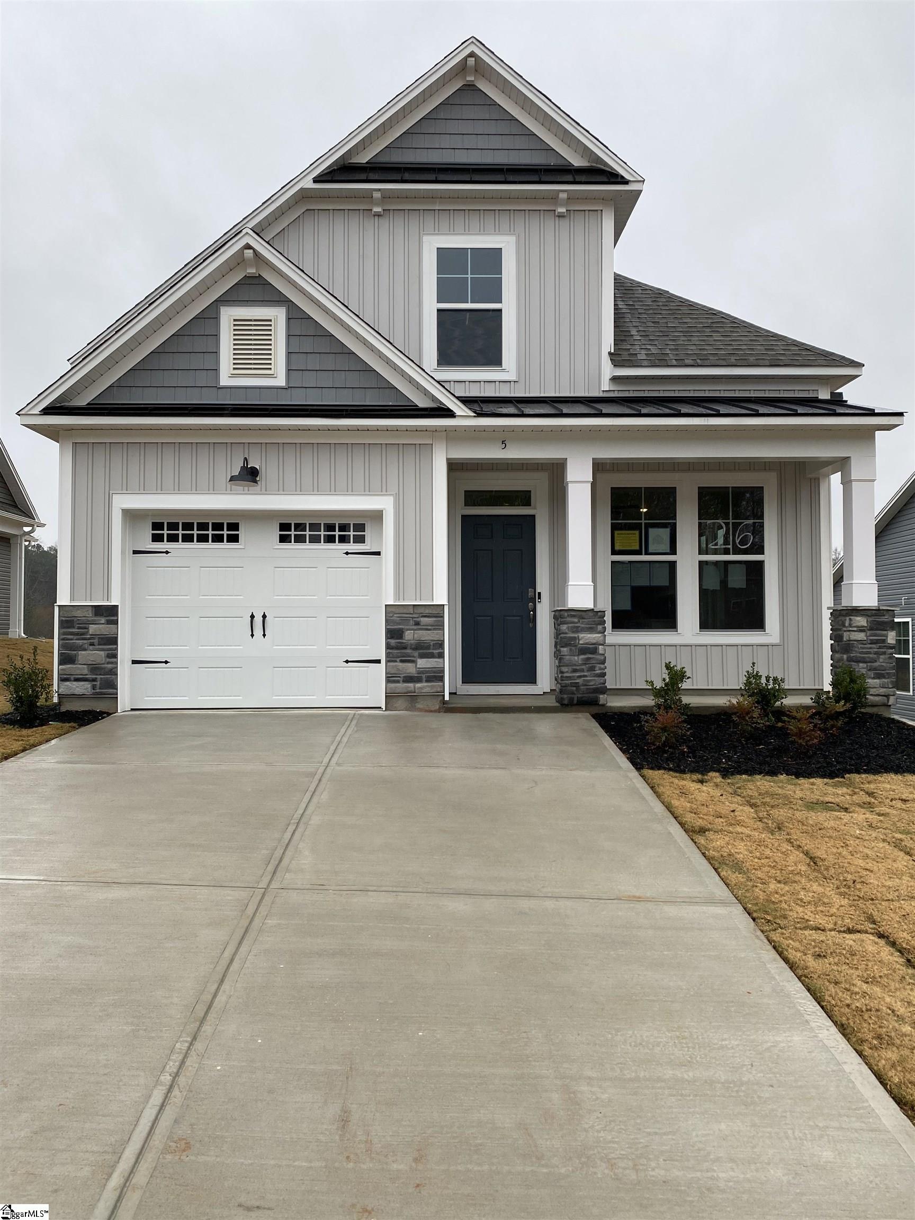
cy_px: 610
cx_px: 458
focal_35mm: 26
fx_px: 916
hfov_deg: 53.1
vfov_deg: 67.3
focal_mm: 4.25
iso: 32
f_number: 1.8
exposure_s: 1/417
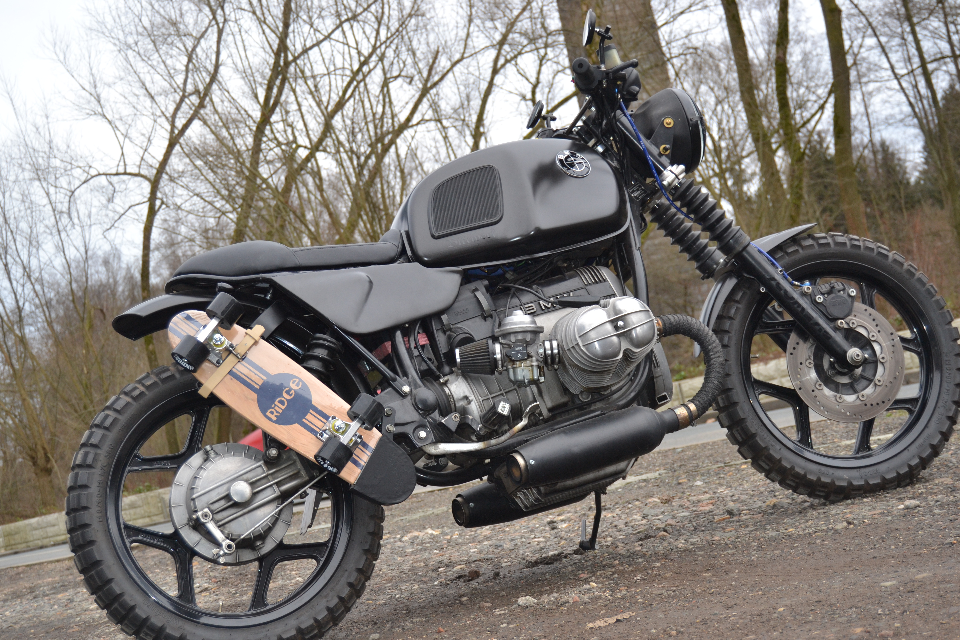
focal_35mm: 57
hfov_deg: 35.1
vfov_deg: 23.8
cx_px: 480
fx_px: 1520
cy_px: 320
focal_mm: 38
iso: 360
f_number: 4.8
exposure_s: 1/200
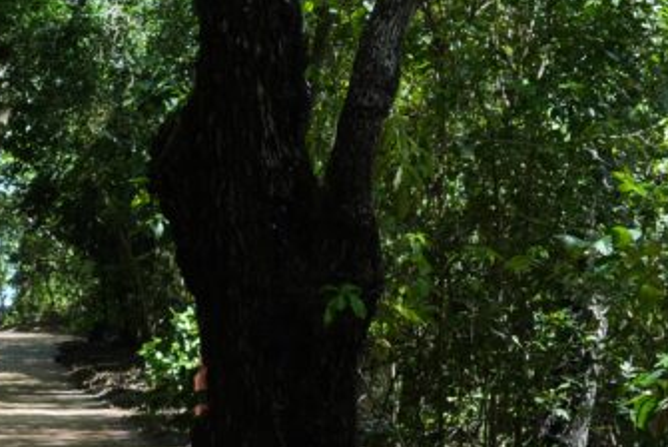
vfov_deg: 8.2
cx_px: -30
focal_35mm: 168
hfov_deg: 12.1
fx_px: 3120
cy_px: 282
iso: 800
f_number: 8
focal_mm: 55
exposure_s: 1/320
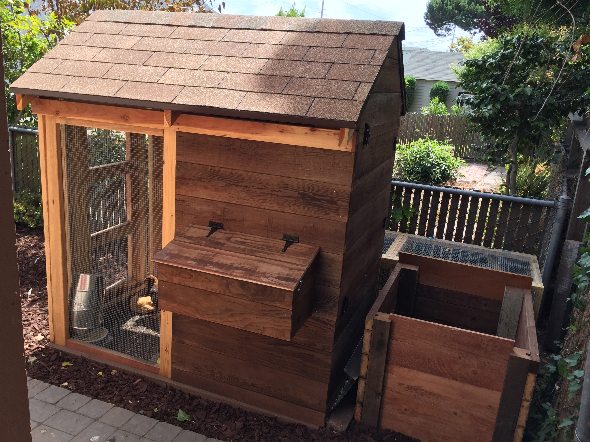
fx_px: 494
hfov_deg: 61.7
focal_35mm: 29
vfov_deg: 48.2
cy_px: 221
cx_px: 295
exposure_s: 1/542
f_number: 2.2
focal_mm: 4.15
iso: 32
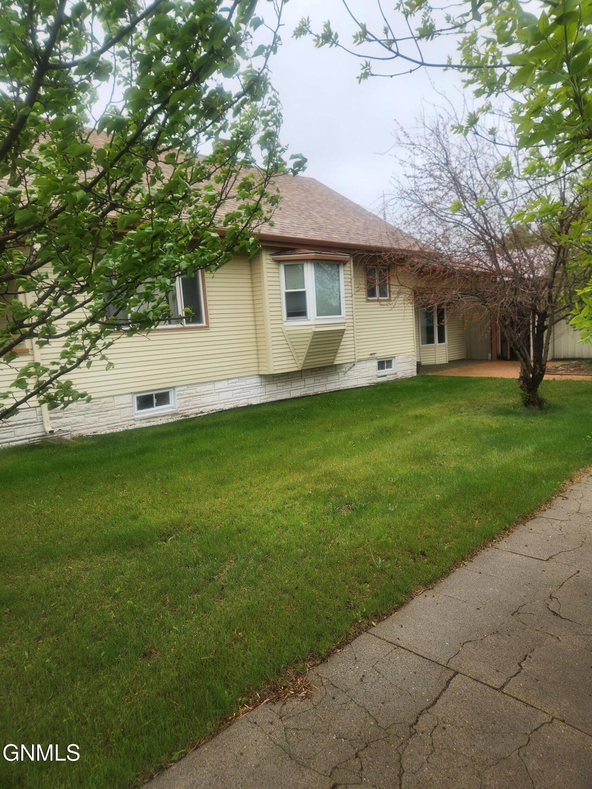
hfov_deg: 58.9
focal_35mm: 23
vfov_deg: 73.9
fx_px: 524
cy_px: 394
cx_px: 296
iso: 20
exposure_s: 1/295
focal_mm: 5.4
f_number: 1.8
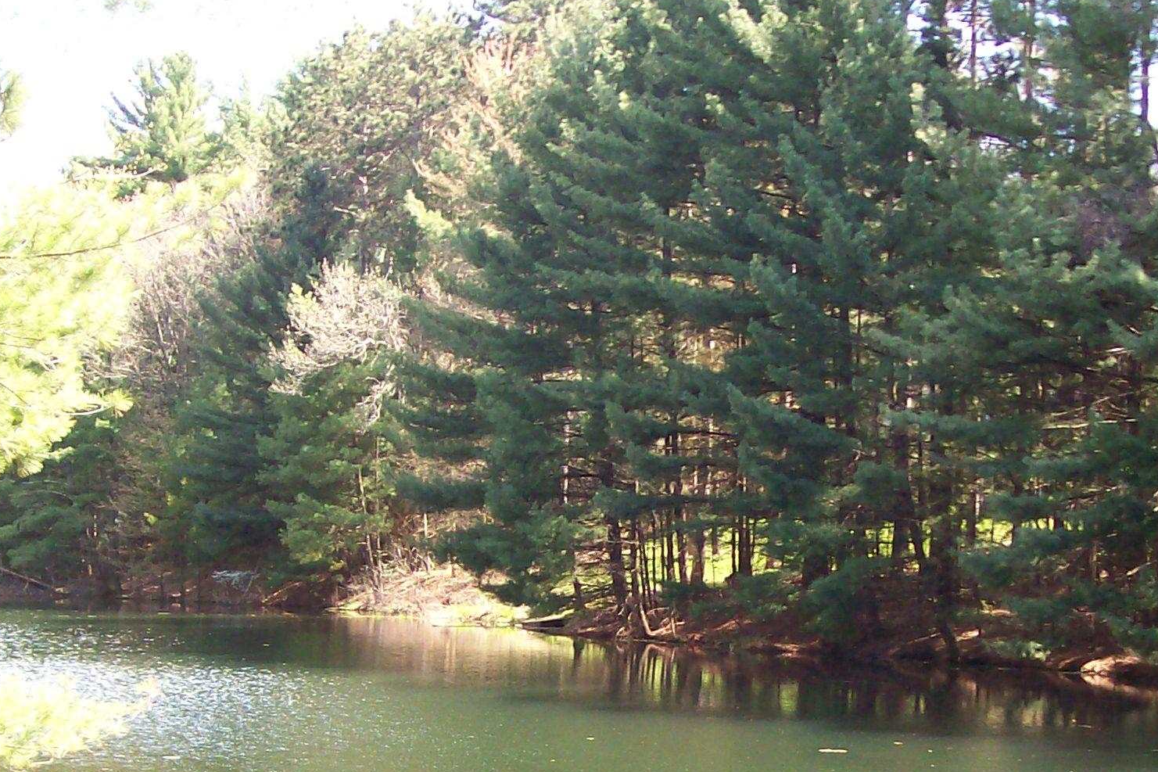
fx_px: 2316
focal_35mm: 72
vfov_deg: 18.9
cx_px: 689
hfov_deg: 28.0
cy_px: 527
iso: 80
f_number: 2.7
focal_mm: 6
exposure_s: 1/155
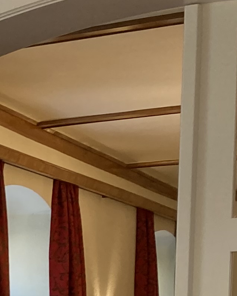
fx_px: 1219
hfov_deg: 9.3
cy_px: 425
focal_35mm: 139
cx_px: -425
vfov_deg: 13.2
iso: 50
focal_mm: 3.99
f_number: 1.8
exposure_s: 1/50
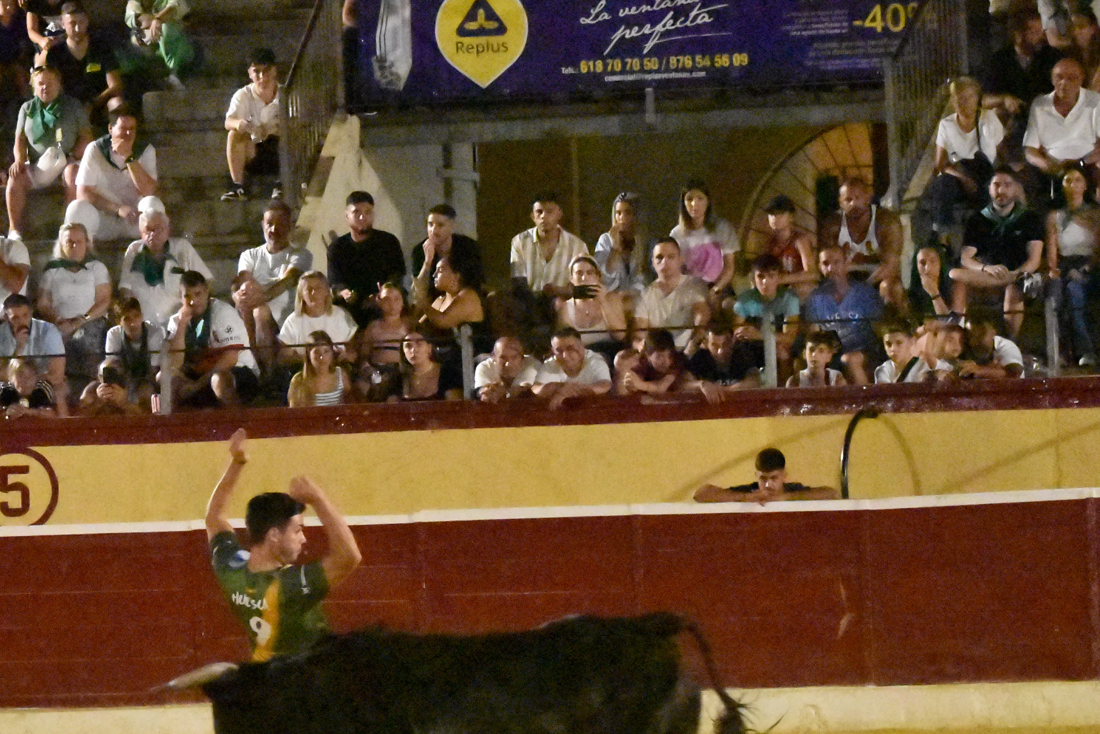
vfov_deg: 5.6
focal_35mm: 247
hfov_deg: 8.3
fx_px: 7547
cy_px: 541
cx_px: 327
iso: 25600
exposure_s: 1/400
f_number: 5
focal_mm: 78
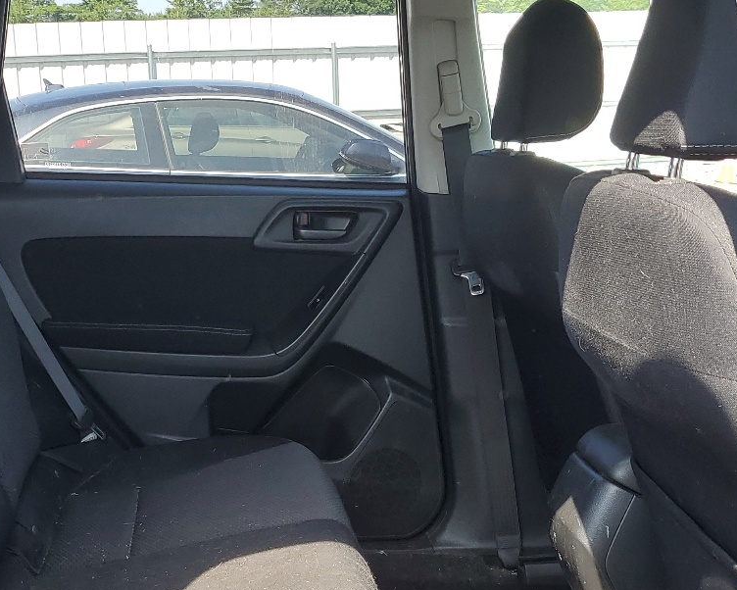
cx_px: 335
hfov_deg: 34.7
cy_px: 462
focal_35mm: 54
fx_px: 1178
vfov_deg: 27.6
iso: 50
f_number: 1.5
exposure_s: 1/370
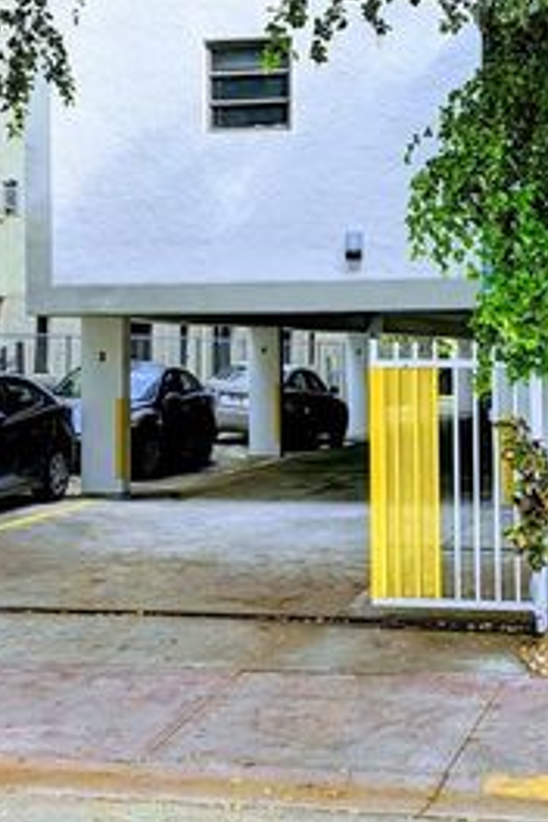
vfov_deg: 28.3
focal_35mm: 71
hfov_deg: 19.2
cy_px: 291
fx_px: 1621
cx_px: 311
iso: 60
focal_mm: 4.44
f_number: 1.8
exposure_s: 1/1174
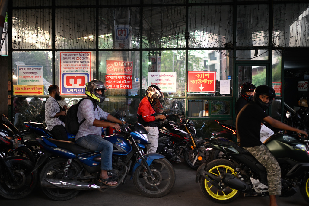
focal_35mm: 35
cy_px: 103
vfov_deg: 37.8
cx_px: 154
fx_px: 300
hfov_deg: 54.4
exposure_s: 1/125
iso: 160
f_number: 1.4
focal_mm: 35
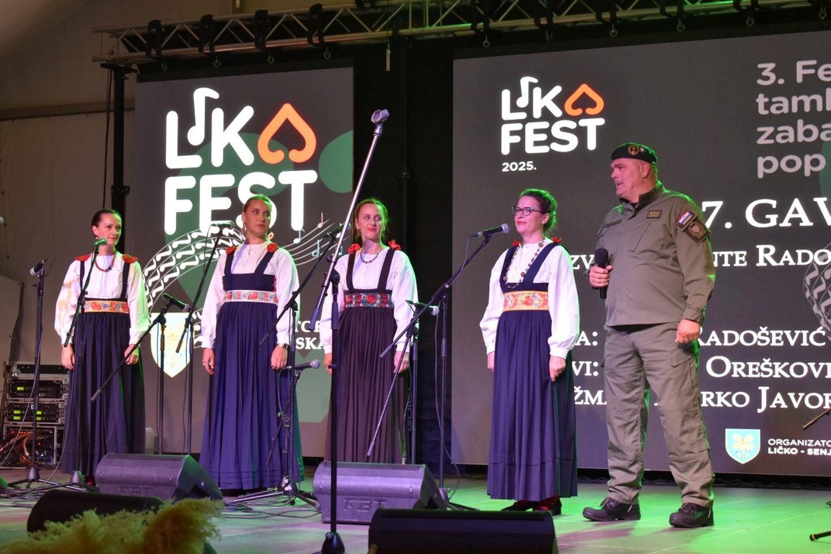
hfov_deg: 28.1
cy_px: 277
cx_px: 416
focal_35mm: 72
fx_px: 1662
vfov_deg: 18.9
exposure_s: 1/30
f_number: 5.3
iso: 1400
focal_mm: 48
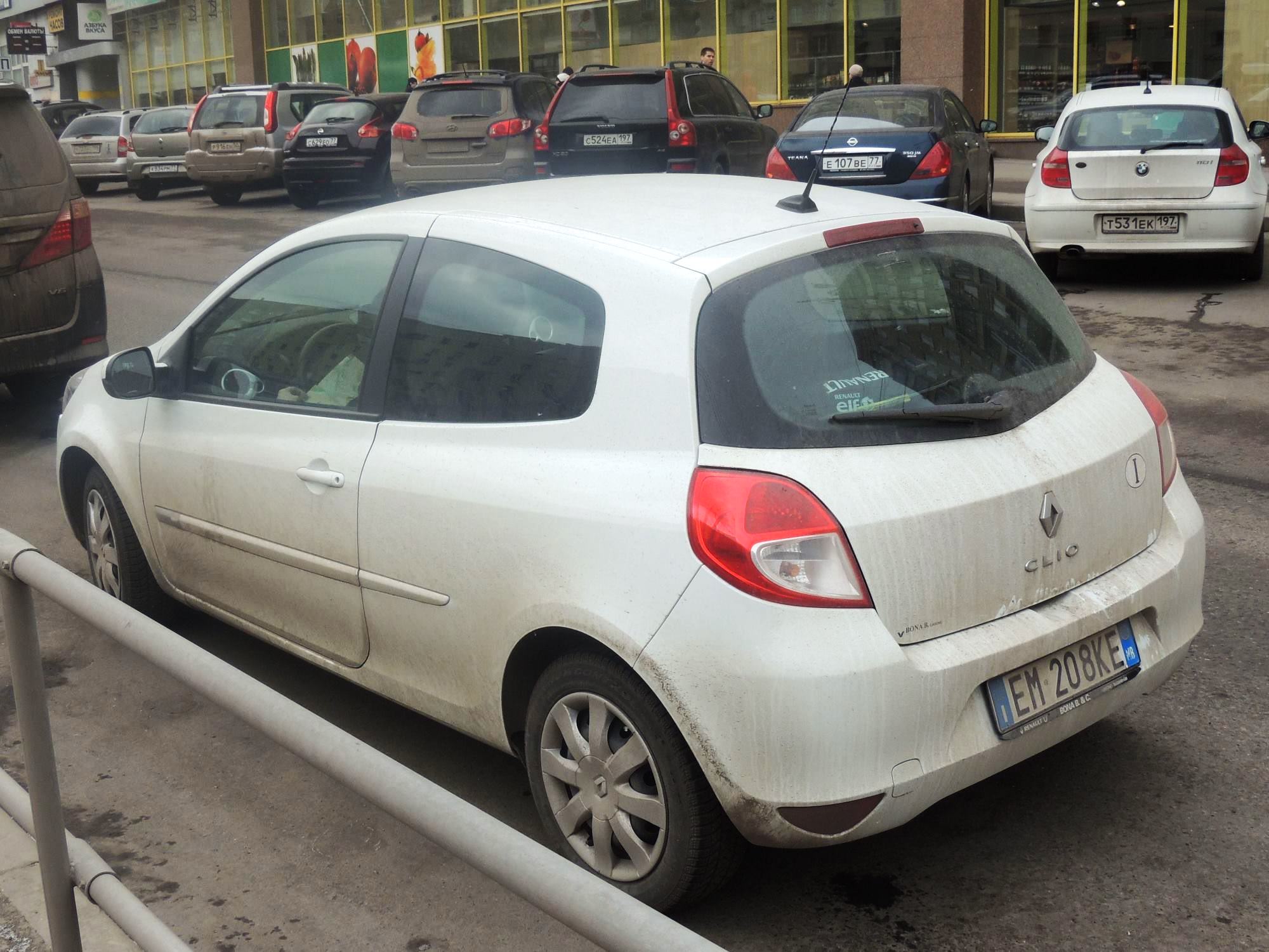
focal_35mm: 40
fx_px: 1466
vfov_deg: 36.0
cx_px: 634
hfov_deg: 46.8
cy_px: 476
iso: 100
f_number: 3.3
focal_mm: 7.1
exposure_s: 1/500
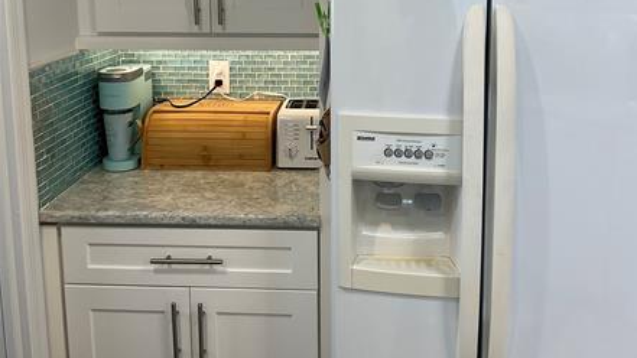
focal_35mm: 43
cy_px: 78
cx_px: 324
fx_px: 726
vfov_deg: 27.2
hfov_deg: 47.4
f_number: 1.8
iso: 50
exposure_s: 1/120
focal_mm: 3
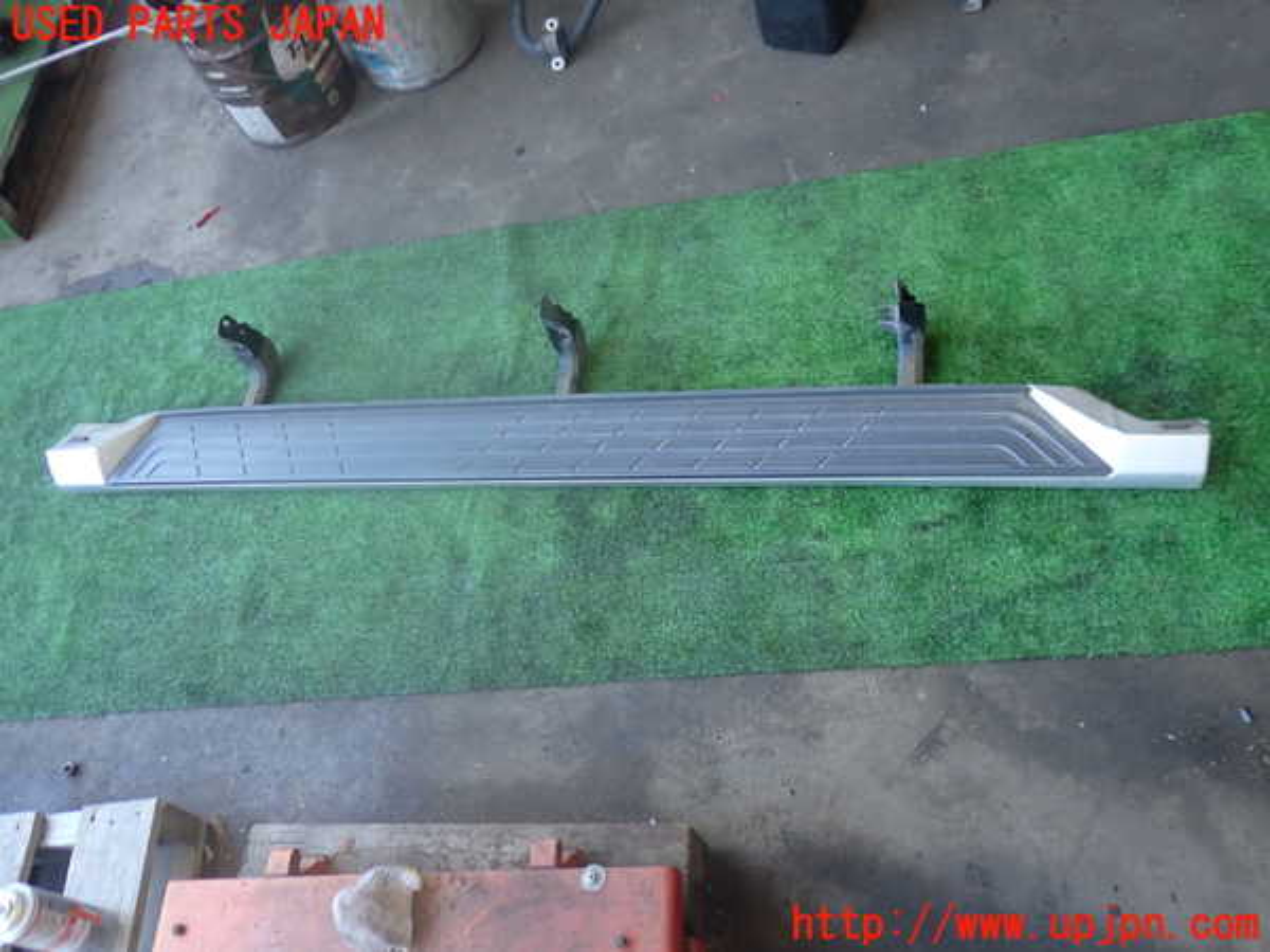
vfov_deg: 46.8
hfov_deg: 60.0
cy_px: 476
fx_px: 1101
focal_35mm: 30
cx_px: 635
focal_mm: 5.4
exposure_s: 1/60
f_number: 2.3
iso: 200
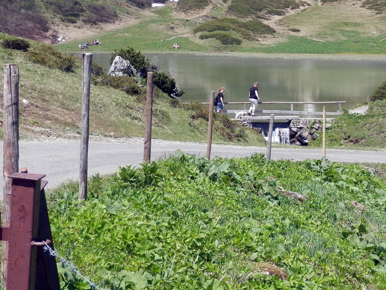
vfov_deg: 16.9
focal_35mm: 87
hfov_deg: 22.4
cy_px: 98
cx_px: 268
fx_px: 970
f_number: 4.1
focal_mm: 9.8
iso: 80
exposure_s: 1/400
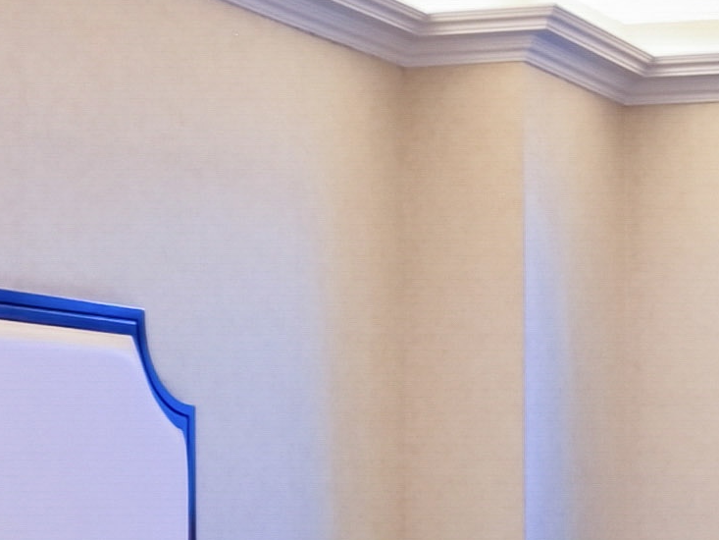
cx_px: 1024
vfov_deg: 13.3
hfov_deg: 16.4
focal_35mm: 111
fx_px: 2306
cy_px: 173
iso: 160
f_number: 11
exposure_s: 1.6
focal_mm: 14
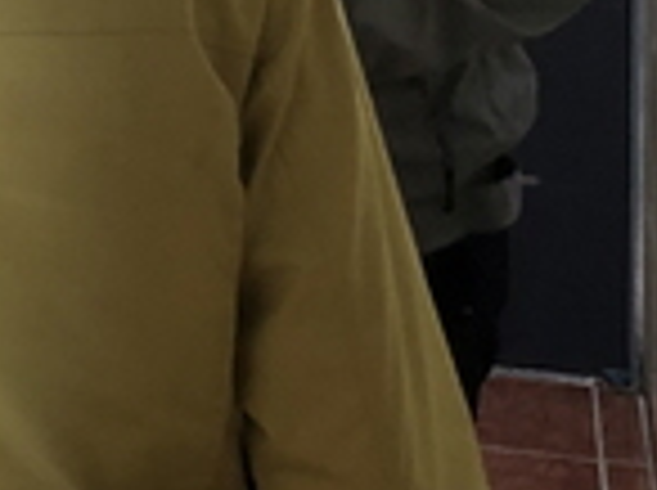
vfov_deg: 11.2
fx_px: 2331
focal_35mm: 123
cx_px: -184
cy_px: -373
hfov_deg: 15.3
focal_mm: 3.99
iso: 100
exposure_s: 1/13
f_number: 1.8
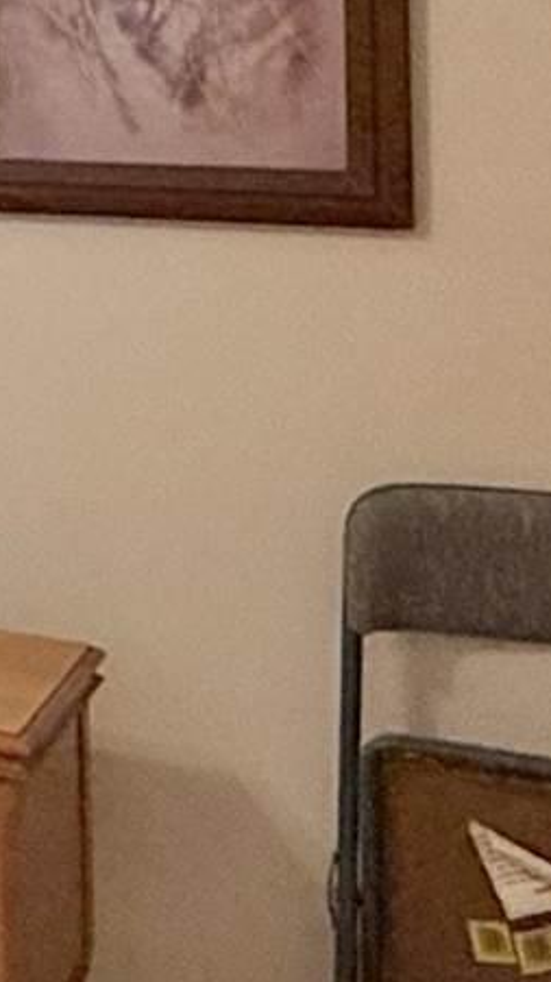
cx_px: -1054
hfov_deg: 9.4
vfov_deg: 19.5
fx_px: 2707
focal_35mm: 104
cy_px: -146
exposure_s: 1/120
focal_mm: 2.22
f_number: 2.2
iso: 200
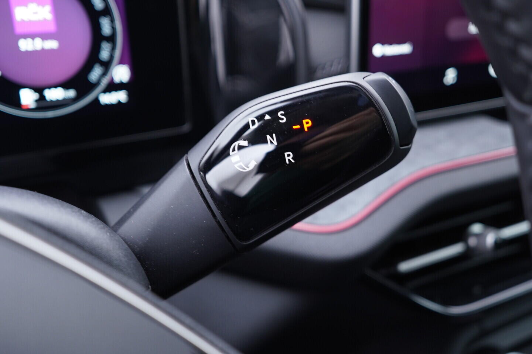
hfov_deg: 53.1
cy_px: 177
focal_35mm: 36
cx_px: 266
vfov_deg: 36.9
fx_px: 532
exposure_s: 1/40
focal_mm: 24
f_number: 2.8
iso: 320
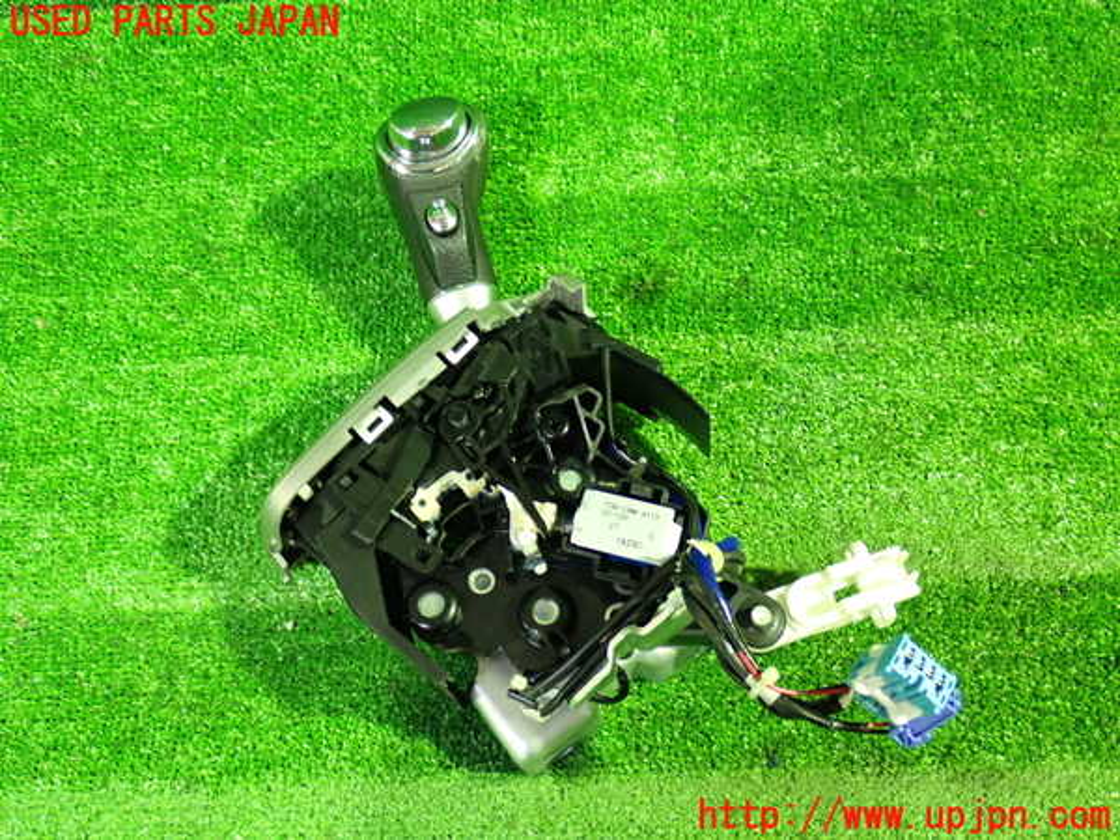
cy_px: 420
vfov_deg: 37.7
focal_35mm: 38
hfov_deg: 49.0
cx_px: 560
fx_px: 1229
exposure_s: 1/13
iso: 800
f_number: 2.7
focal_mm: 6.83
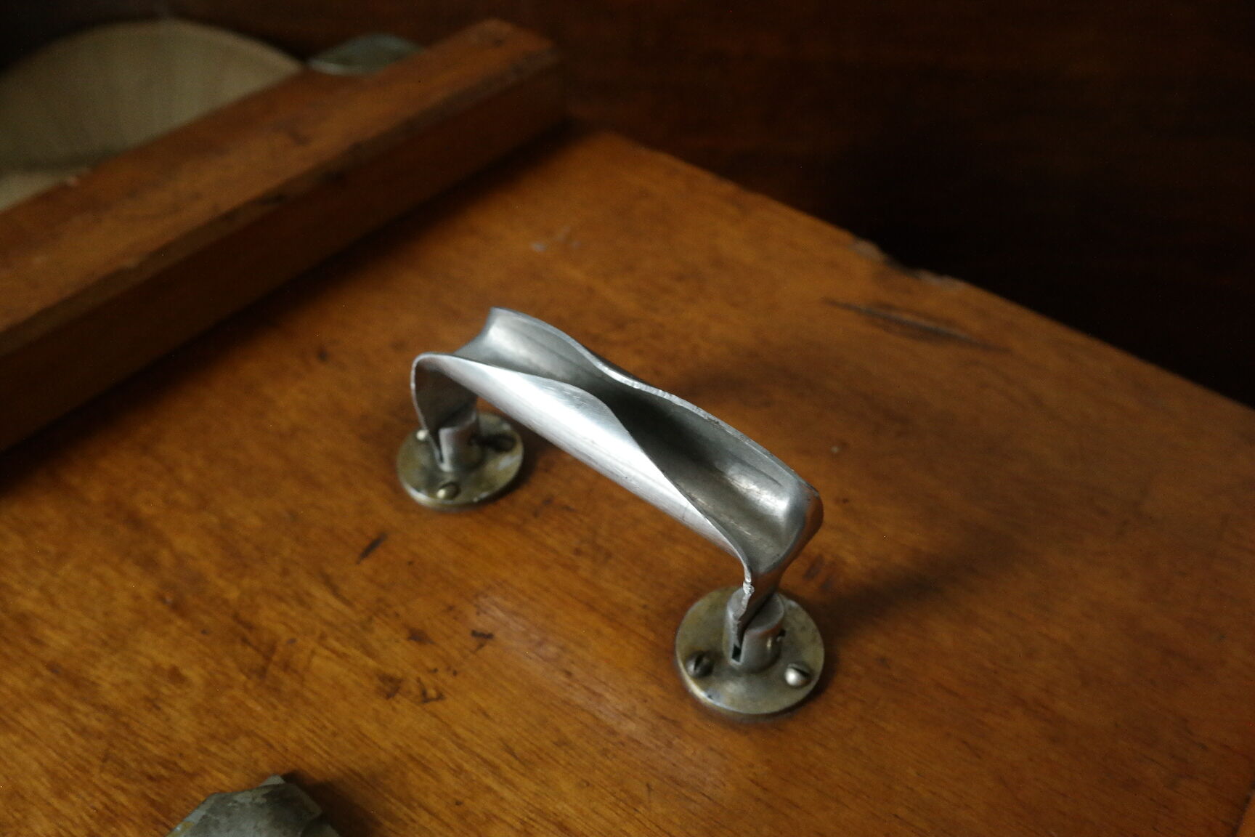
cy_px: 418
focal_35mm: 30
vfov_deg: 43.6
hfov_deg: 61.9
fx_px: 1046
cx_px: 628
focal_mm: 20
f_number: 5.6
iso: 1600
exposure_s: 1/30
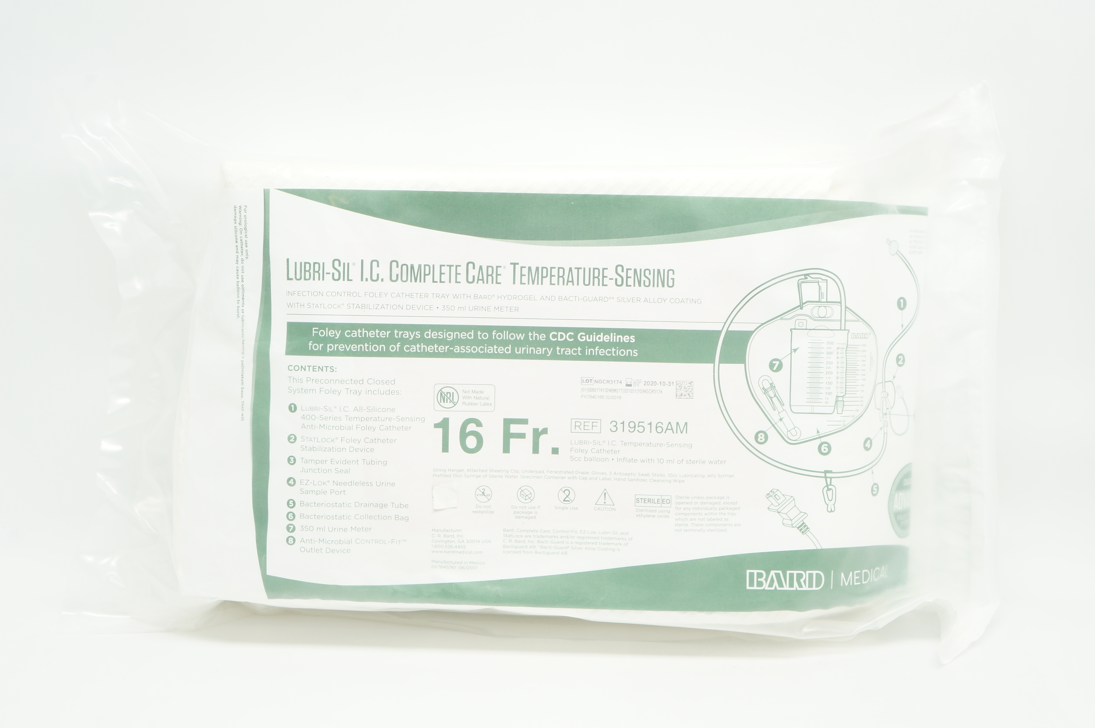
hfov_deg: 42.4
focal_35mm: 46
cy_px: 364
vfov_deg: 28.9
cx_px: 548
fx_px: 1413
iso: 400
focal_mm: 31
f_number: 10
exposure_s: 1/15
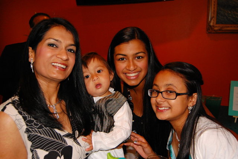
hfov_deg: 62.0
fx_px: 198
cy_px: 80
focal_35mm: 30
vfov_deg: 43.6
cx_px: 119
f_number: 4
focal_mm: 20
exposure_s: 1/60
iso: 800
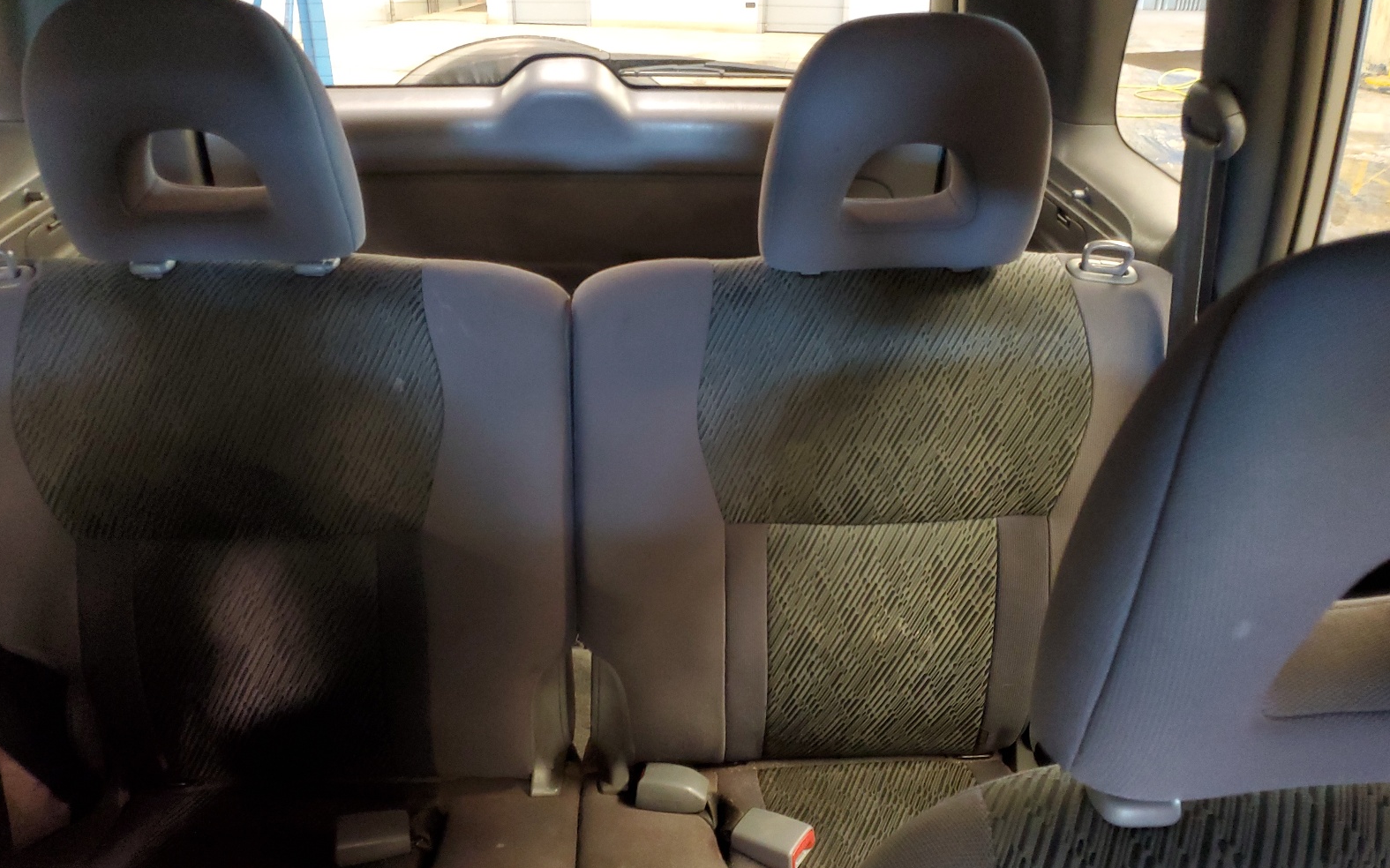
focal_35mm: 28
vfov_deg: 44.5
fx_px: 1061
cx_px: 698
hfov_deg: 66.5
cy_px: 435
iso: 297
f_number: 1.5
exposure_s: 1/20
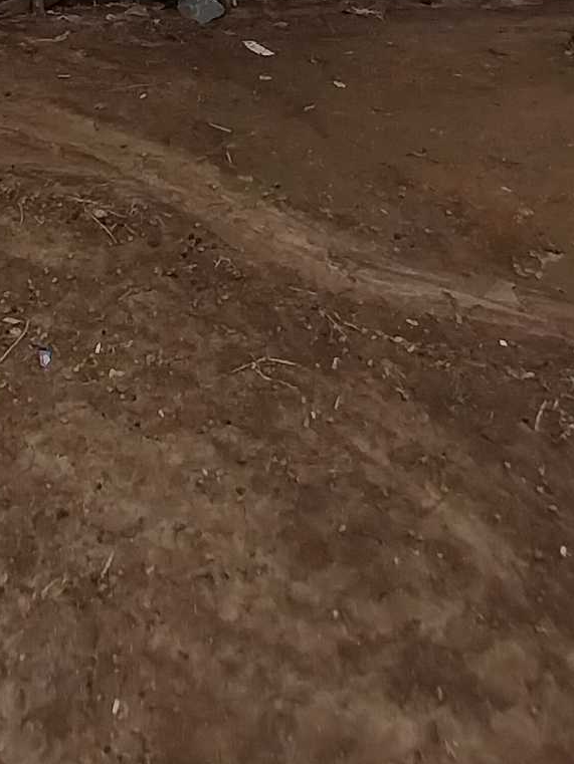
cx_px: 90
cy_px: -295
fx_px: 973
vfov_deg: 30.6
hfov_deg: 31.8
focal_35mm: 44
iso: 64
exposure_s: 1/1667
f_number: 2.2
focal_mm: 1.3
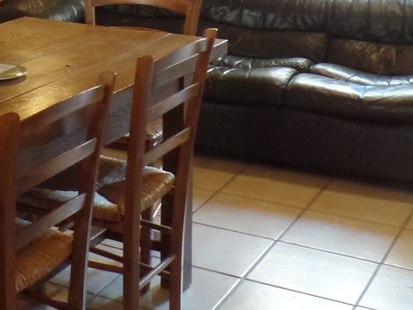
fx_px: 931
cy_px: -92
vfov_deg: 17.7
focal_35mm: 78
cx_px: 15
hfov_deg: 24.1
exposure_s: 1/15
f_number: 4
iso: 400
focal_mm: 4.1
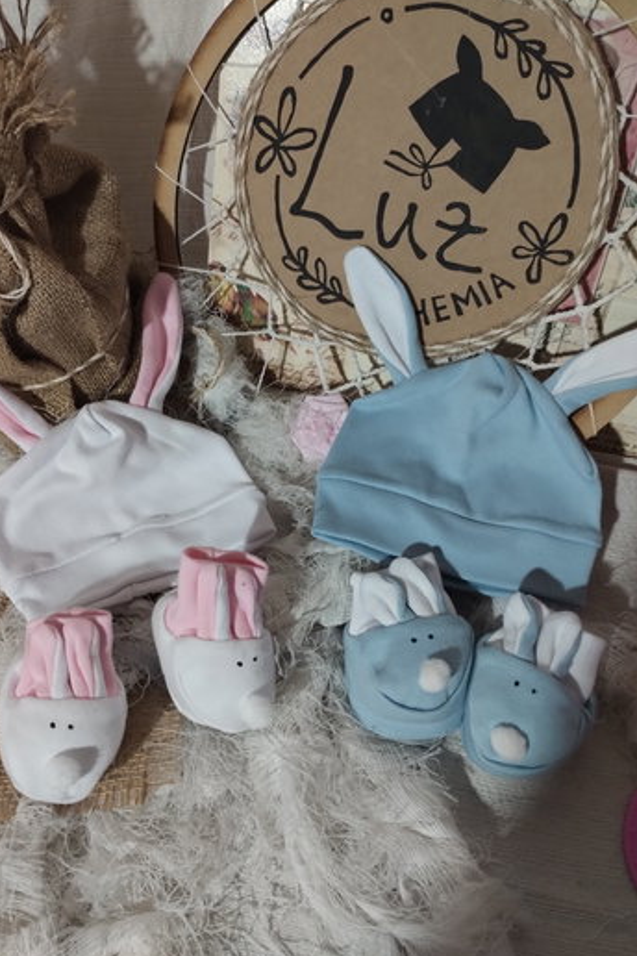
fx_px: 796
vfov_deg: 61.9
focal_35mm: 30
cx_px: 269
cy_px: 481
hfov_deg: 43.5
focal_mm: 4.27
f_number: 1.8
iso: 1053
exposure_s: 1/25
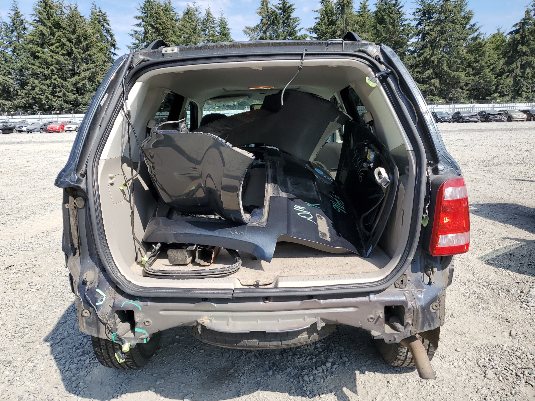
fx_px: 402
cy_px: 200
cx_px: 268
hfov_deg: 67.3
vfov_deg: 53.1
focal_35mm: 26
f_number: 1.5
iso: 50
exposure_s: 1/2500
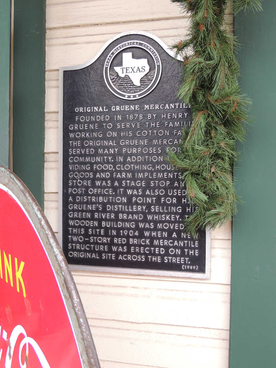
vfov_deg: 60.0
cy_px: 184
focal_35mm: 30
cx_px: 138
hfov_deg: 46.8
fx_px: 319
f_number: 3.1
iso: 100
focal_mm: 5.3
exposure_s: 1/40
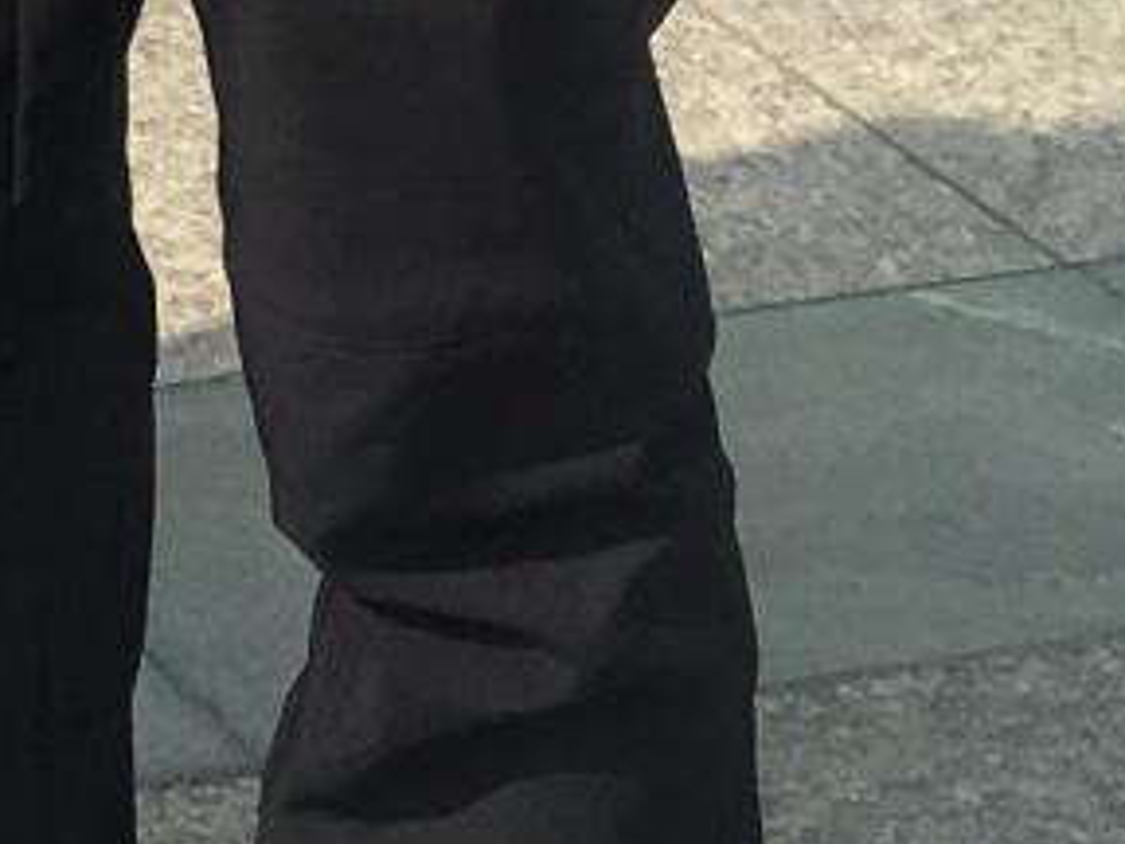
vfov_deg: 6.8
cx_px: -1445
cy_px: -1919
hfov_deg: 9.3
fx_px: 6272
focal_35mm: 193
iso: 25
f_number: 2.2
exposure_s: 1/1399
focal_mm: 4.15
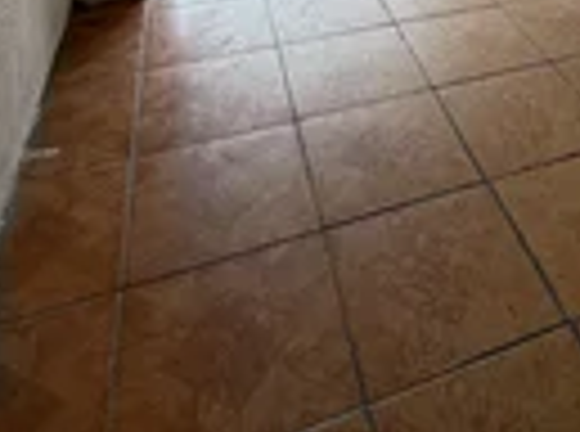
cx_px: 490
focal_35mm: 42
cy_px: -214
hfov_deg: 42.2
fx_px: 702
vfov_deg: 25.7
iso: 50
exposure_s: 1/155
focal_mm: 2.22
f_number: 2.2
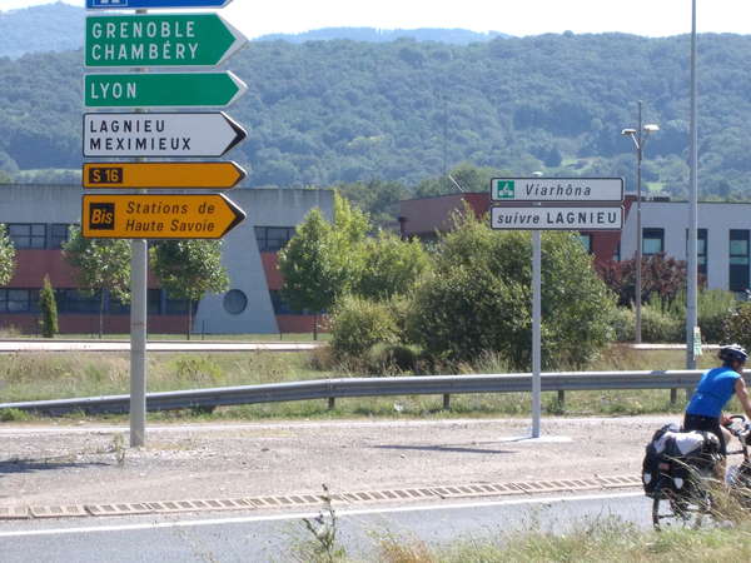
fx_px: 3037
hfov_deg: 14.1
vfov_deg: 10.6
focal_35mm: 140
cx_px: 376
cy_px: 282
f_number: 6.8
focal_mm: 20
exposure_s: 1/500
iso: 200
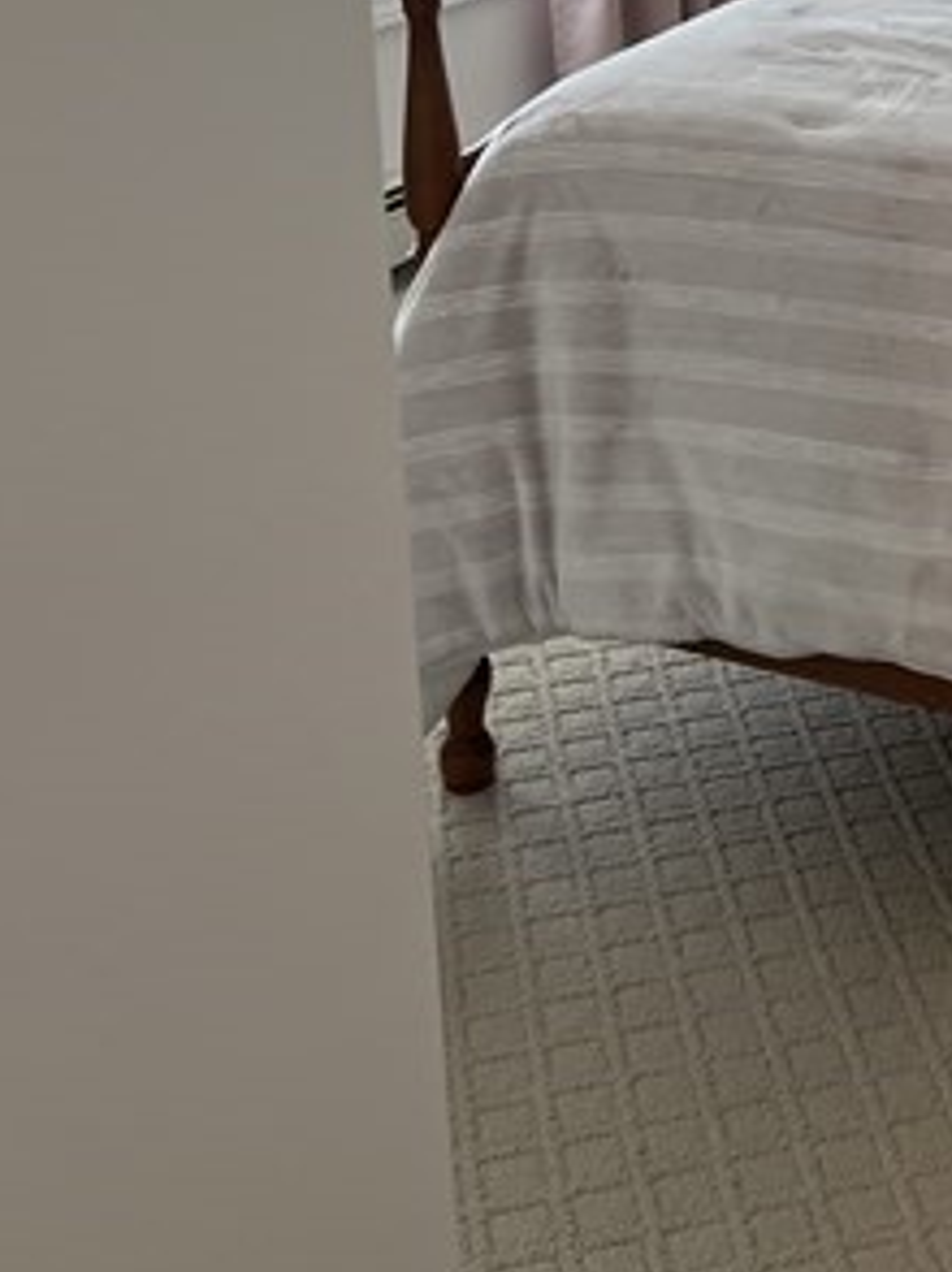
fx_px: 2497
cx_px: 965
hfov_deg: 20.8
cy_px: -303
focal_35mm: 68
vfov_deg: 25.3
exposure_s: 1/120
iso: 125
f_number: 1.5
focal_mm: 5.7
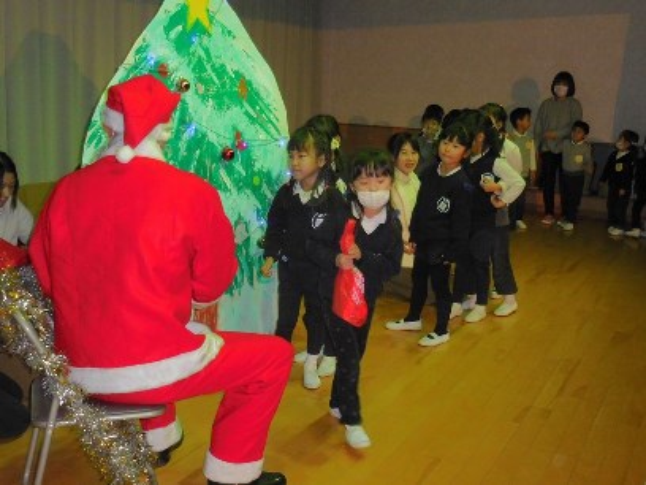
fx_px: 840
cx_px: 323
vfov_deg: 32.2
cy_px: 242
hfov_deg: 42.1
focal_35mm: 45
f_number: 4.2
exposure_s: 1/60
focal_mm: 8.1
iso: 640
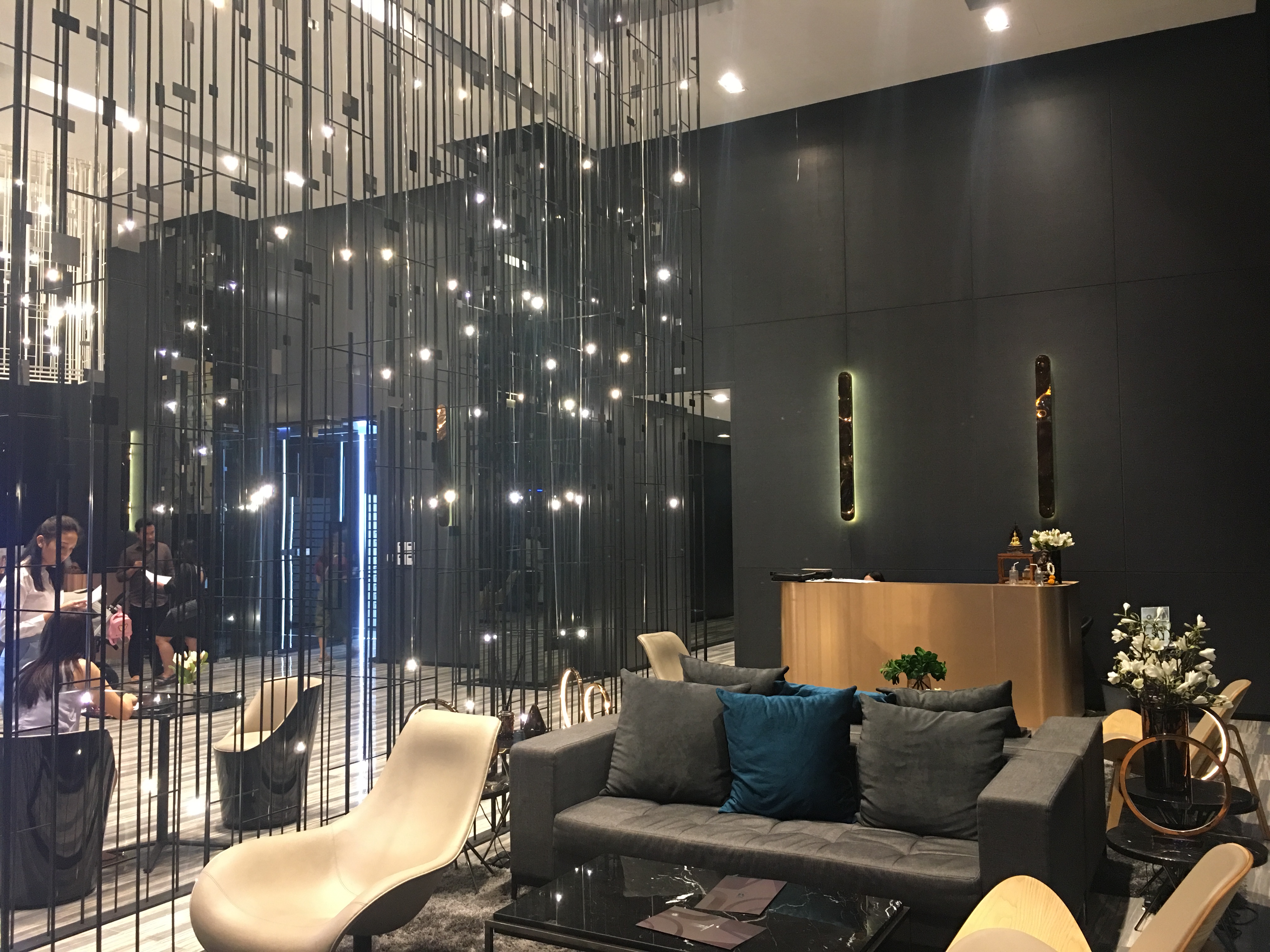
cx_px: 635
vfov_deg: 48.2
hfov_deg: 61.7
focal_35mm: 29
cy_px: 476
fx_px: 1064
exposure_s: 1/17
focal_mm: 4.15
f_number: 2.2
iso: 100
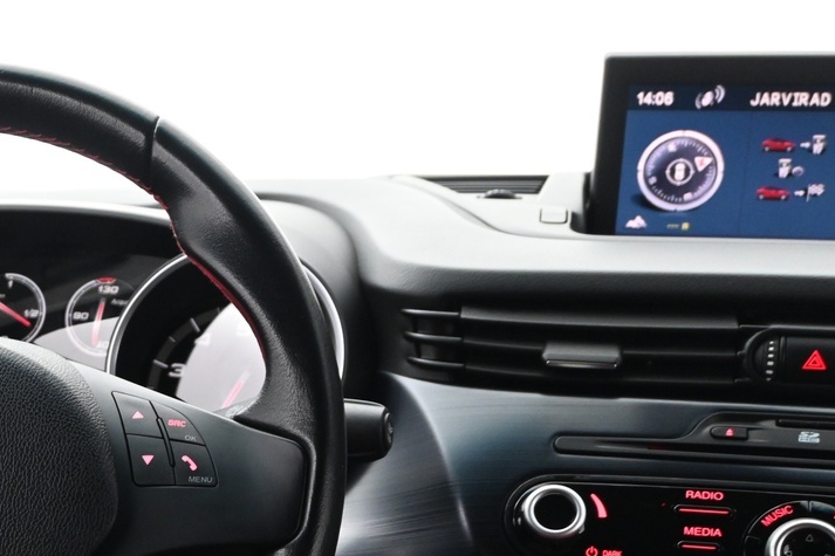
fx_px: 1739
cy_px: 531
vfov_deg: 17.8
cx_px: -111
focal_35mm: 75
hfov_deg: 24.9
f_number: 4
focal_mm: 22
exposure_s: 1/10
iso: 1600
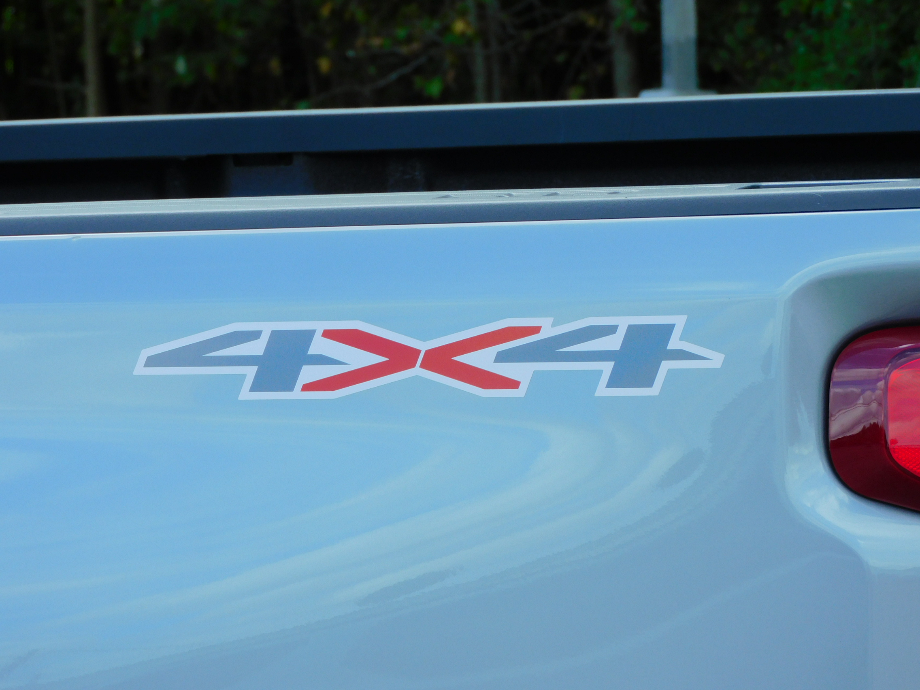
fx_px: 4784
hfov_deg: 11.0
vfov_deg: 8.2
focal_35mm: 180
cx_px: 460
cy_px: 345
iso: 125
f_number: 5.3
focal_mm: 32.2
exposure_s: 1/250
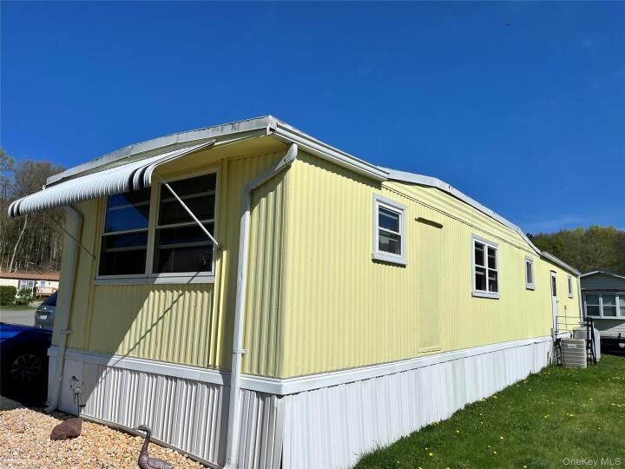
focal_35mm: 26
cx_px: 312
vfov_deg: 53.1
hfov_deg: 67.3
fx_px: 469
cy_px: 234
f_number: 1.6
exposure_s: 1/11905
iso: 50
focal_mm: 5.1
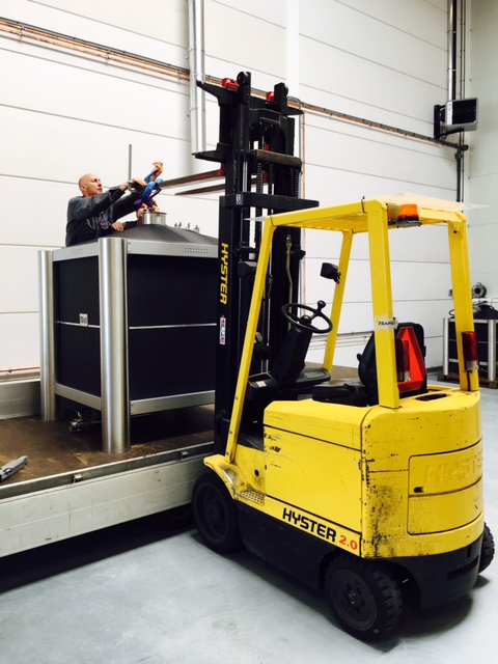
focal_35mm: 29
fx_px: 556
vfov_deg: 61.7
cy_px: 332
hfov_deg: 48.2
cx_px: 249
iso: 32
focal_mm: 4.15
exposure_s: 1/50
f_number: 2.2
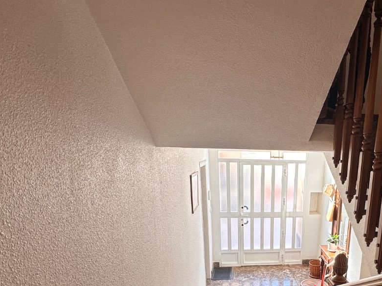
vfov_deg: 47.9
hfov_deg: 62.3
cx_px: 277
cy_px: 237
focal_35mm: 27
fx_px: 298
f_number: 2.2
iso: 100
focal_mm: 2.22
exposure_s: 1/100
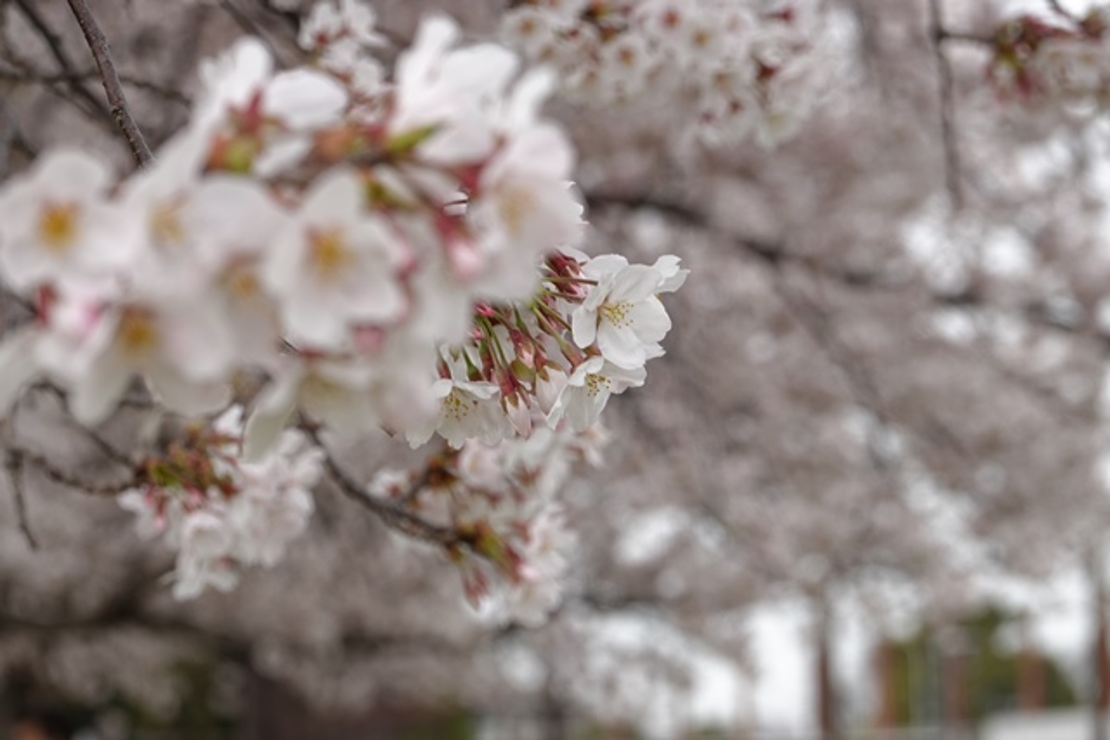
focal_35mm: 200
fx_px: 6168
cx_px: 555
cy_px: 370
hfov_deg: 10.3
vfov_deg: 6.9
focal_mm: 72
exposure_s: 1/80
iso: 100
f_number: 8
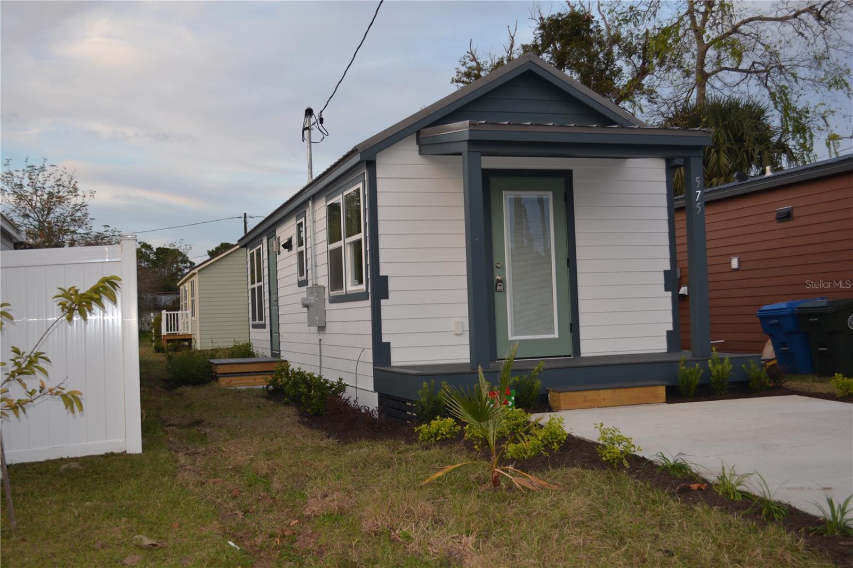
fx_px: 924
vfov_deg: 34.2
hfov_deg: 49.6
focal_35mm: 39
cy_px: 284
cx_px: 426
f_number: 4.2
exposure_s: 1/125
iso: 250
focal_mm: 26
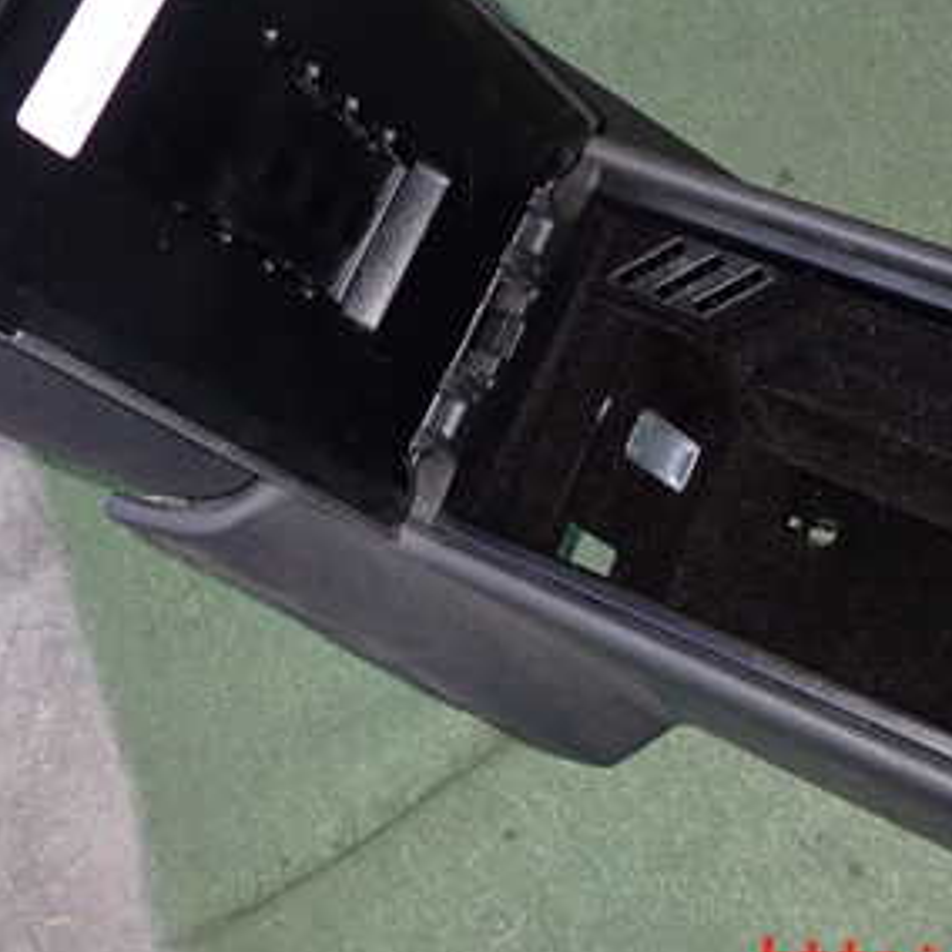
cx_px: 513
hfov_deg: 30.5
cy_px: 258
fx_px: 1742
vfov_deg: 30.1
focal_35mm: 56
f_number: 6.3
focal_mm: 5.4
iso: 320
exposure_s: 1/30
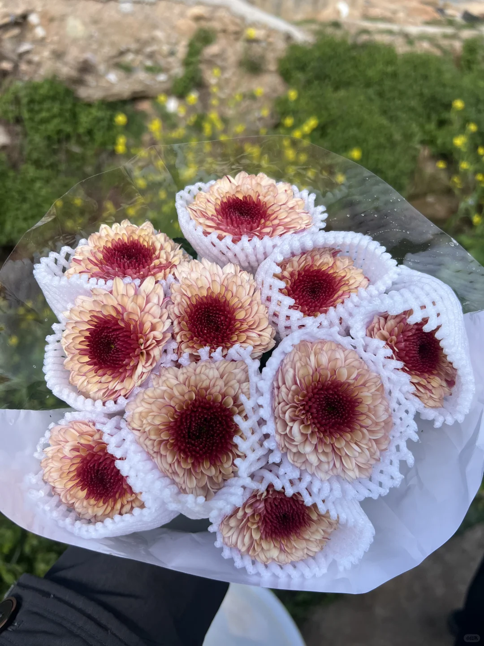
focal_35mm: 26
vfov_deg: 67.3
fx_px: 485
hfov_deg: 53.1
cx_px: 242
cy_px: 323
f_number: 1.5
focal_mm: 5.7
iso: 50
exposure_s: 1/1698
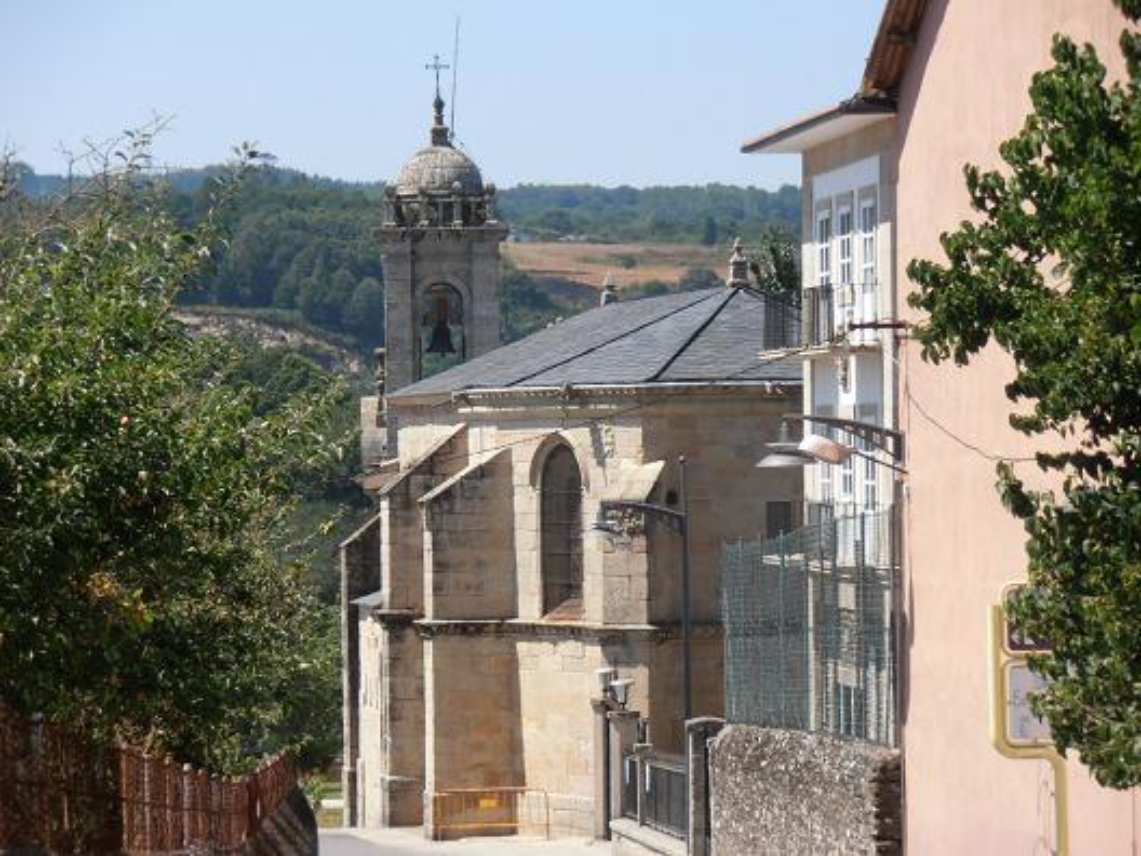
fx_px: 5472
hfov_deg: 11.9
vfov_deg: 8.9
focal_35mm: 166
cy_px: 428
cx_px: 570
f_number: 5.9
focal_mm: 29.44
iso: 80
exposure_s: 1/320
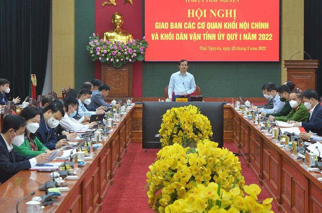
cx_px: 170
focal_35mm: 113
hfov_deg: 18.2
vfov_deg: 12.1
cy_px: 76
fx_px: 1005
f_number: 5.6
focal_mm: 55
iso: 800
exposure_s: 1/40
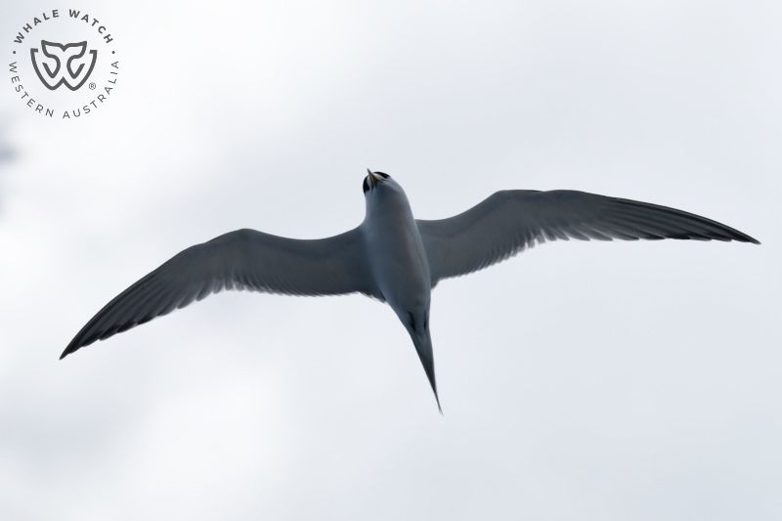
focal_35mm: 240
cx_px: 391
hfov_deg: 8.6
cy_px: 260
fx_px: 5212
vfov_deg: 5.7
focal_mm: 240
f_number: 5.6
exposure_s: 1/8000
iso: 320
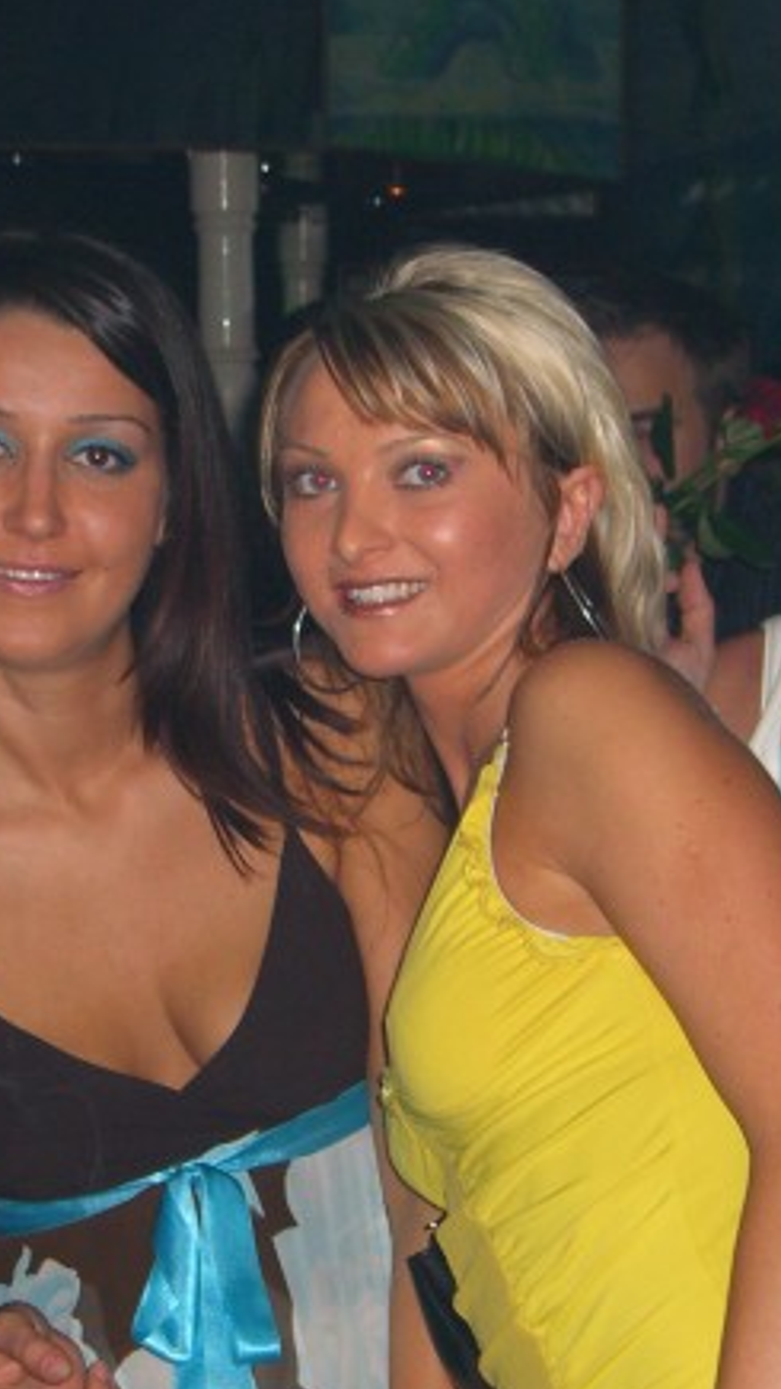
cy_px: 886
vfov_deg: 18.8
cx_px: 261
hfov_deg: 10.6
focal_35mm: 114
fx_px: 4200
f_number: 3.6
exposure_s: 1/60
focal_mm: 11.8
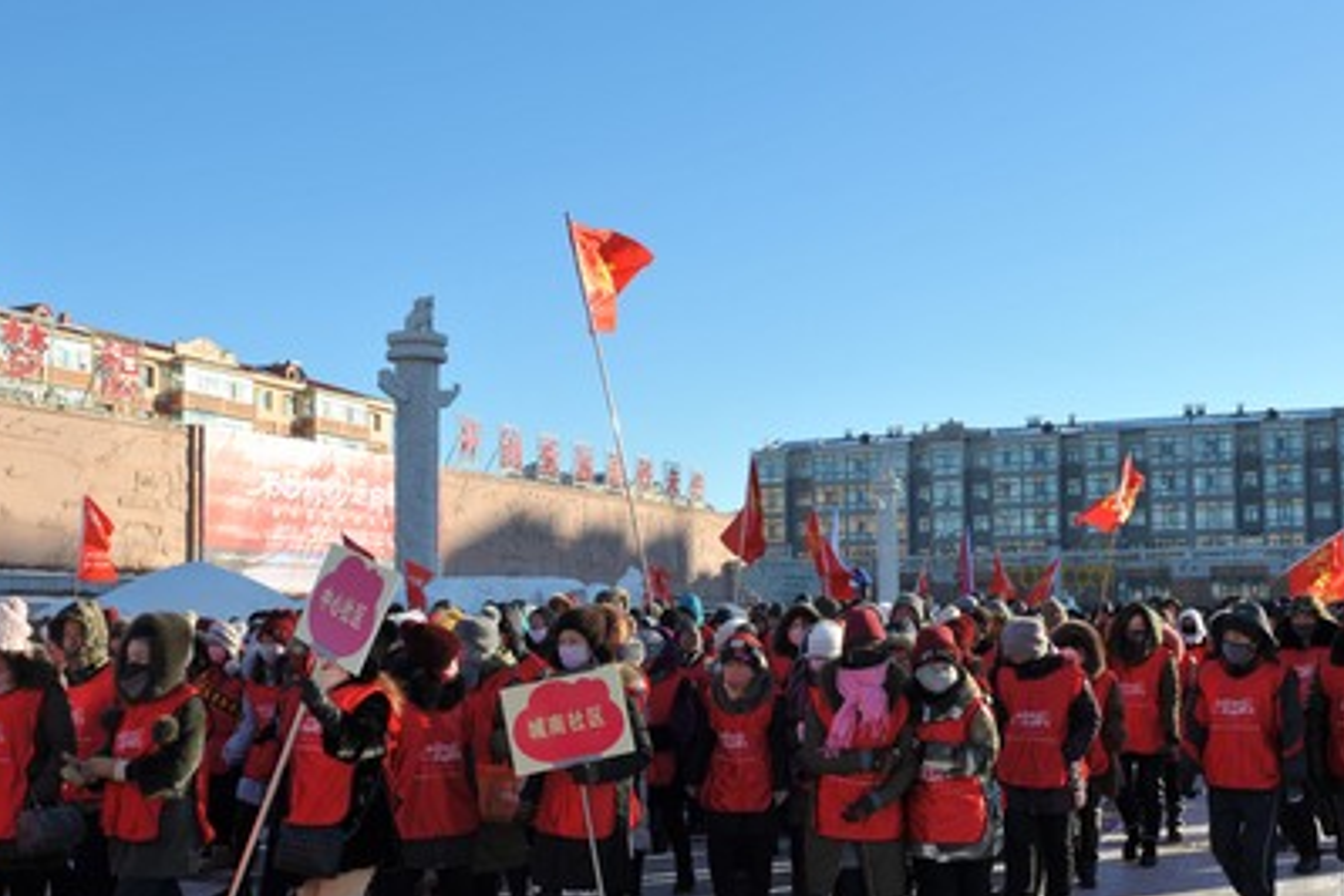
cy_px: 549
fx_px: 1493
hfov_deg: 48.5
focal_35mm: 40
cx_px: 667
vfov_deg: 33.3
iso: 200
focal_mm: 29
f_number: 9
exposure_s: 1/320
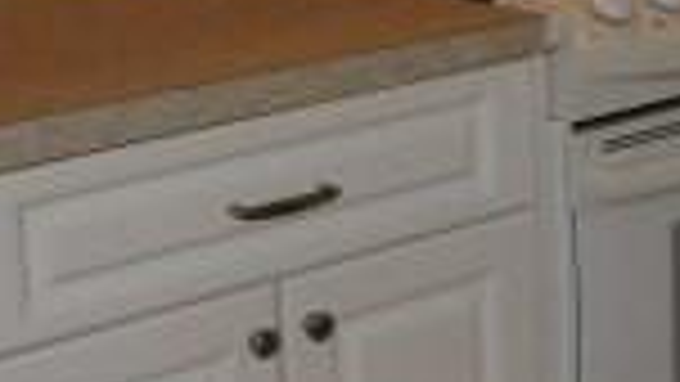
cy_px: 13
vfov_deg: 10.8
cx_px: 703
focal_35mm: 111
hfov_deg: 18.7
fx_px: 2002
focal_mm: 4.3
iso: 200
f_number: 3.2
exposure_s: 1/33
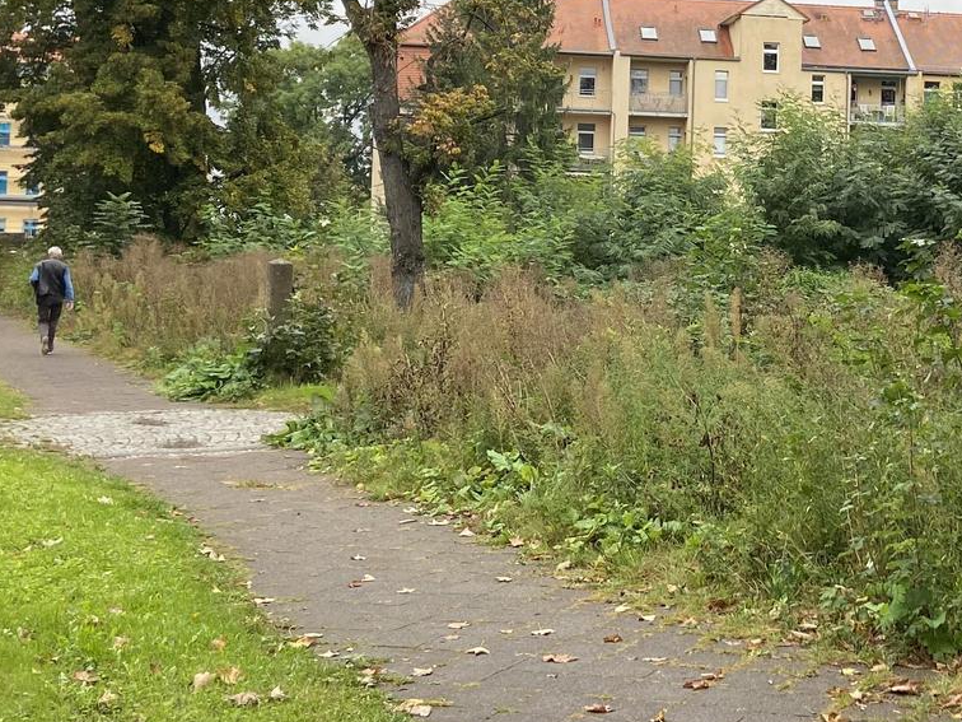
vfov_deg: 21.8
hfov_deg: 28.8
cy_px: 103
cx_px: 766
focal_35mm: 66
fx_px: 1834
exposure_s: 1/565
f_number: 1.8
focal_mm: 4.25
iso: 32
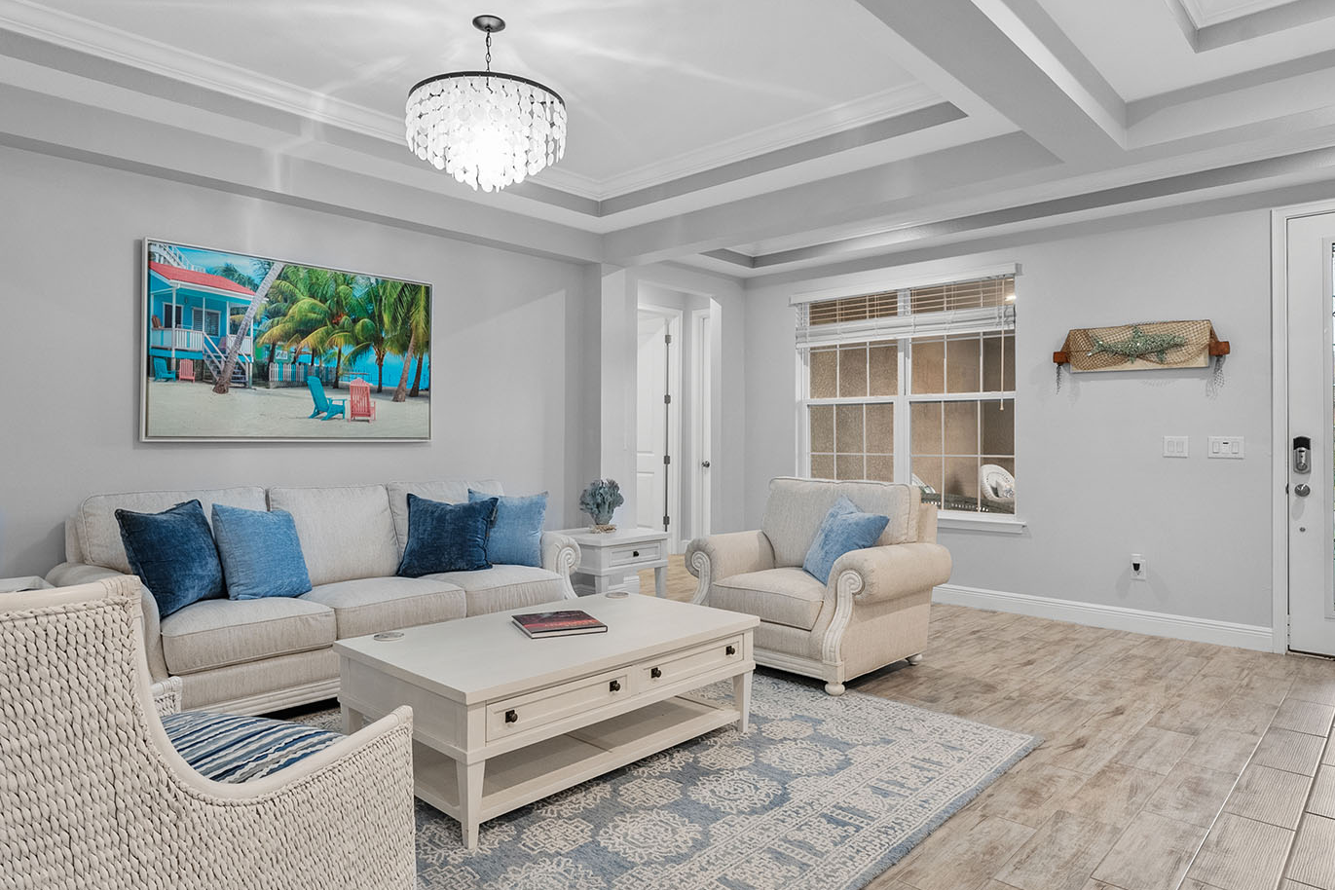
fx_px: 779
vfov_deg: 59.5
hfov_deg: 81.2
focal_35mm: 21
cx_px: 650
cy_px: 443
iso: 400
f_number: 9
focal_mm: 16
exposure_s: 1/2.5
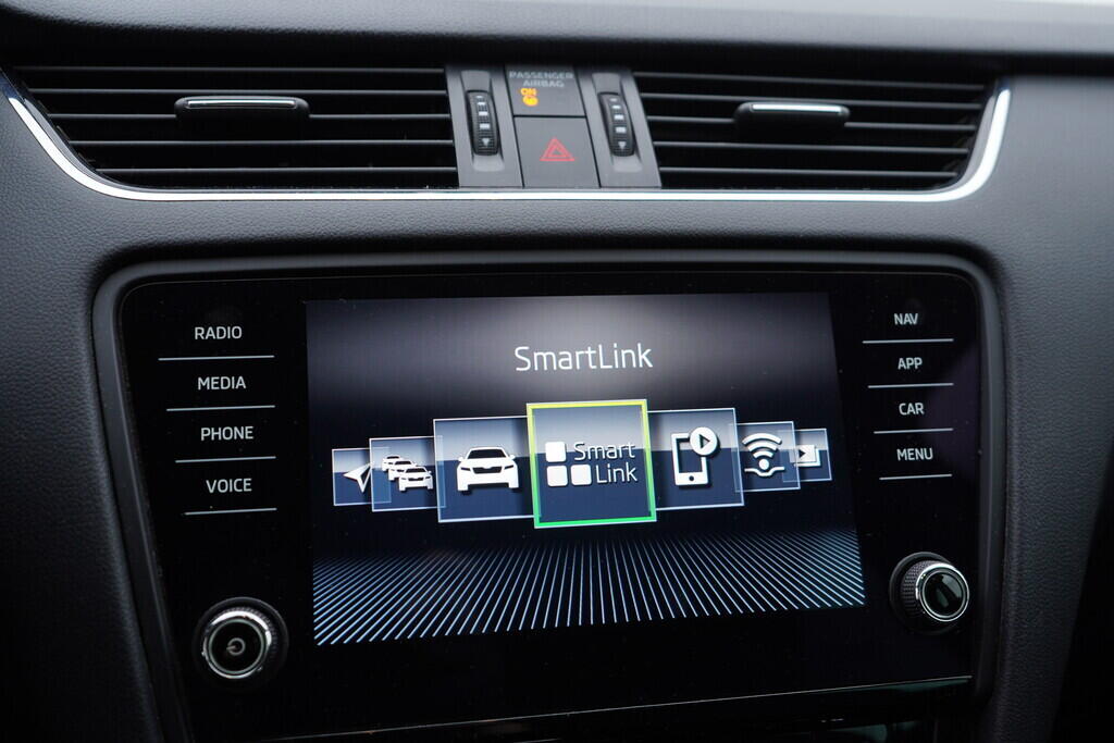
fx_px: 1114
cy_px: 372
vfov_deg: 36.9
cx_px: 557
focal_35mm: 36
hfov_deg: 53.1
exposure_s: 1/50
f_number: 3.2
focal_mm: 24
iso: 125
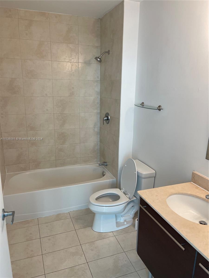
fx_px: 201
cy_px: 139
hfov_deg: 54.9
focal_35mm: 25
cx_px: 104
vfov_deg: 69.4
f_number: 1.6
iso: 125
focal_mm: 5.1
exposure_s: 1/120
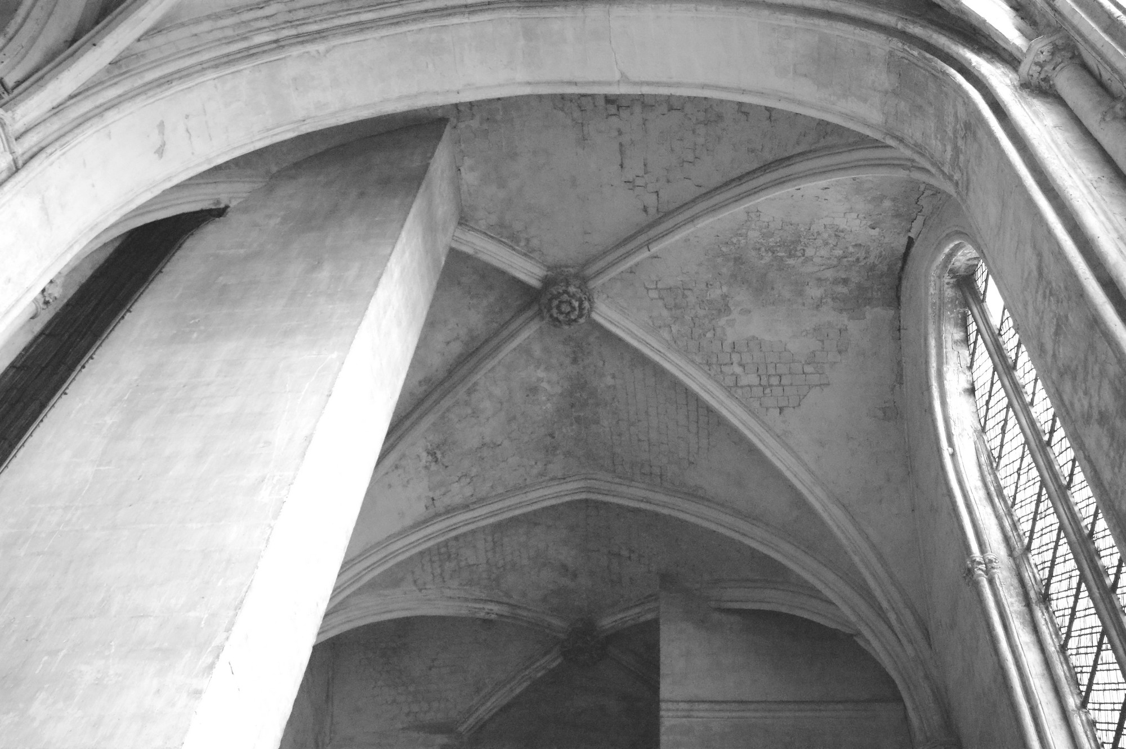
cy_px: 374
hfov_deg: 49.6
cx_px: 563
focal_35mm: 39
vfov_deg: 34.2
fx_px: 1219
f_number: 4
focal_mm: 26
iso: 1600
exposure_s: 1/40
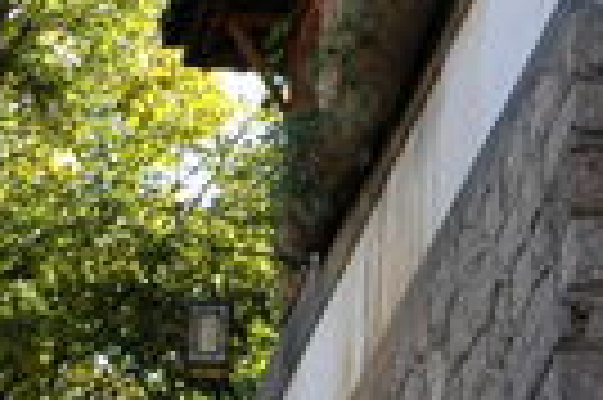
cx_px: 356
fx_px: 4182
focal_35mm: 250
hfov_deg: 8.2
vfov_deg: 5.4
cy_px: -303
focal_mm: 28
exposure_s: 1/160
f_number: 6.3
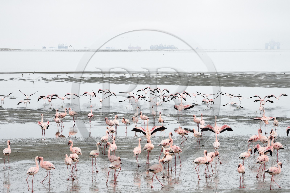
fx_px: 1611
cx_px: 145
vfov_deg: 6.9
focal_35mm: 200
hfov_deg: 10.3
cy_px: 96
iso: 800
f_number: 13
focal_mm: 200
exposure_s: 1/640
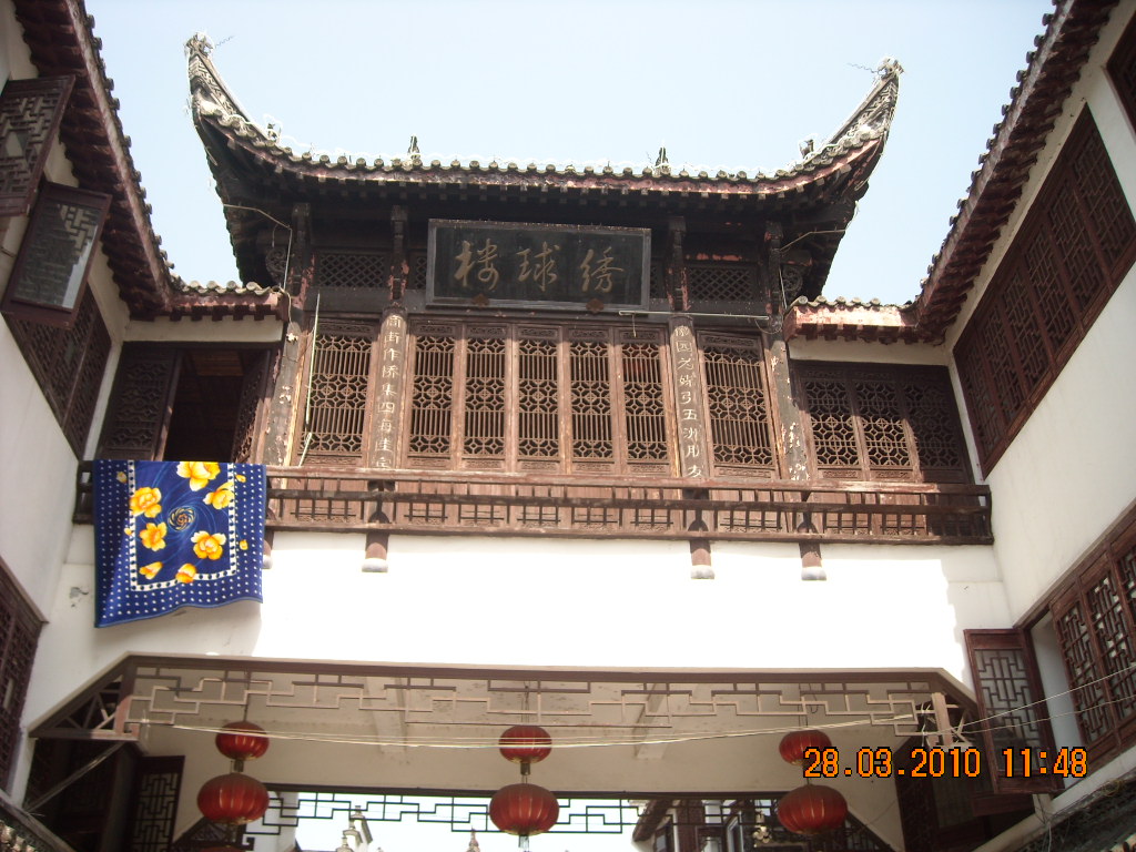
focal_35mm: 35
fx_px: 1149
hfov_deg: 52.6
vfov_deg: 40.7
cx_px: 568
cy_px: 426
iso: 64
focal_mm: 5.7
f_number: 2.8
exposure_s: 1/402
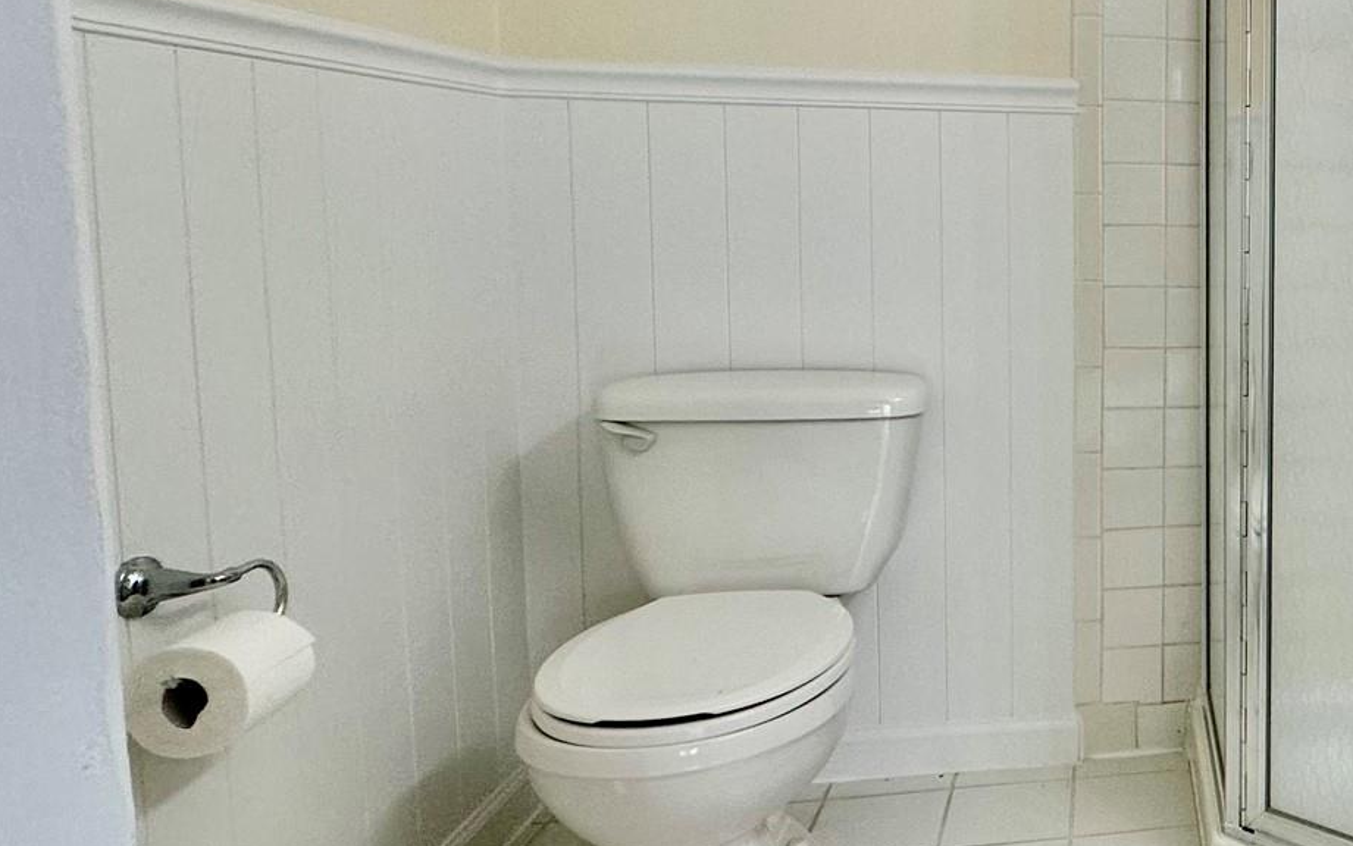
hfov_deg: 46.7
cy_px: 289
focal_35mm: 33
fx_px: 1217
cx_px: 1401
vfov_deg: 38.0
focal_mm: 2.22
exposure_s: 1/120
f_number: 2.2
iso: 100
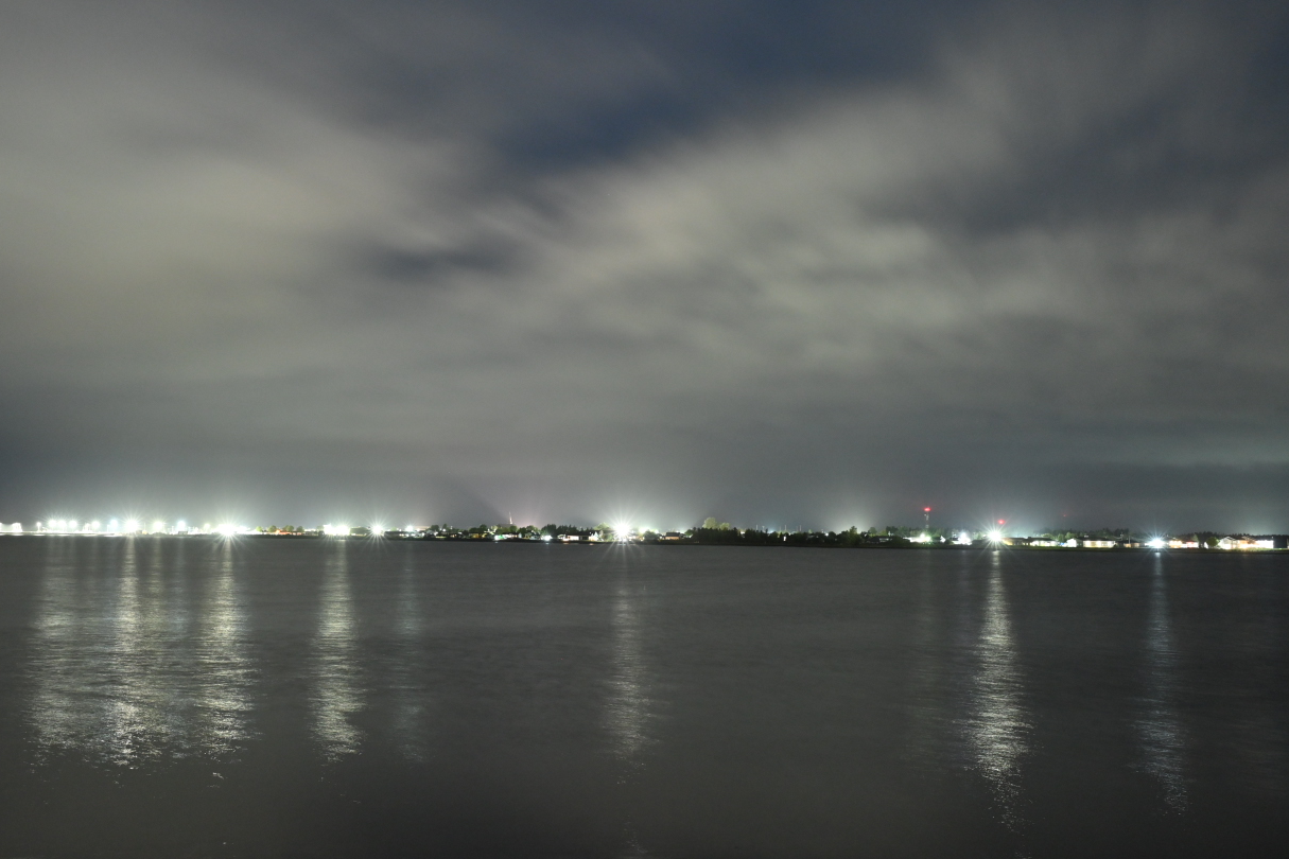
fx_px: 1146
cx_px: 546
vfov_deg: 41.1
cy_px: 386
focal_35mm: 32
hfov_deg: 58.4
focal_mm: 24
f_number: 4
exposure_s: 5
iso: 800
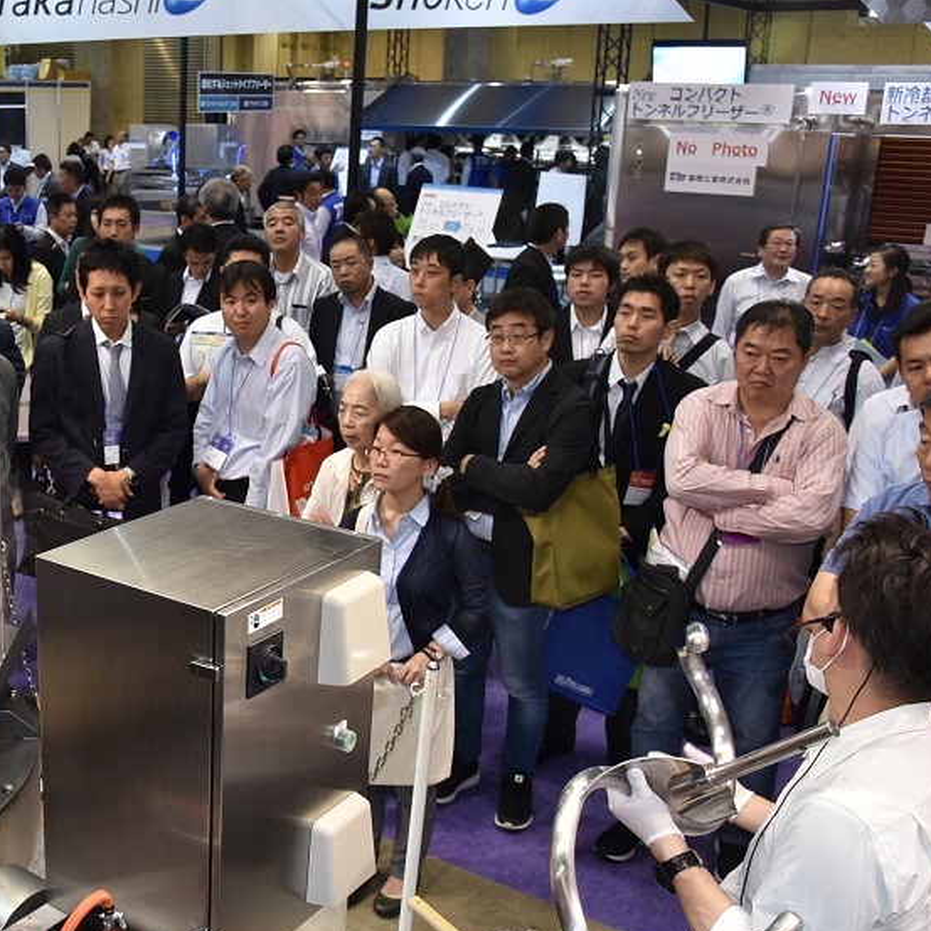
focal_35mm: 41
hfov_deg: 38.4
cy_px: 498
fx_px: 1248
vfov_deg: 40.9
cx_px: 110
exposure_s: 1/125
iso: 2000
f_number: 5.6
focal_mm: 24
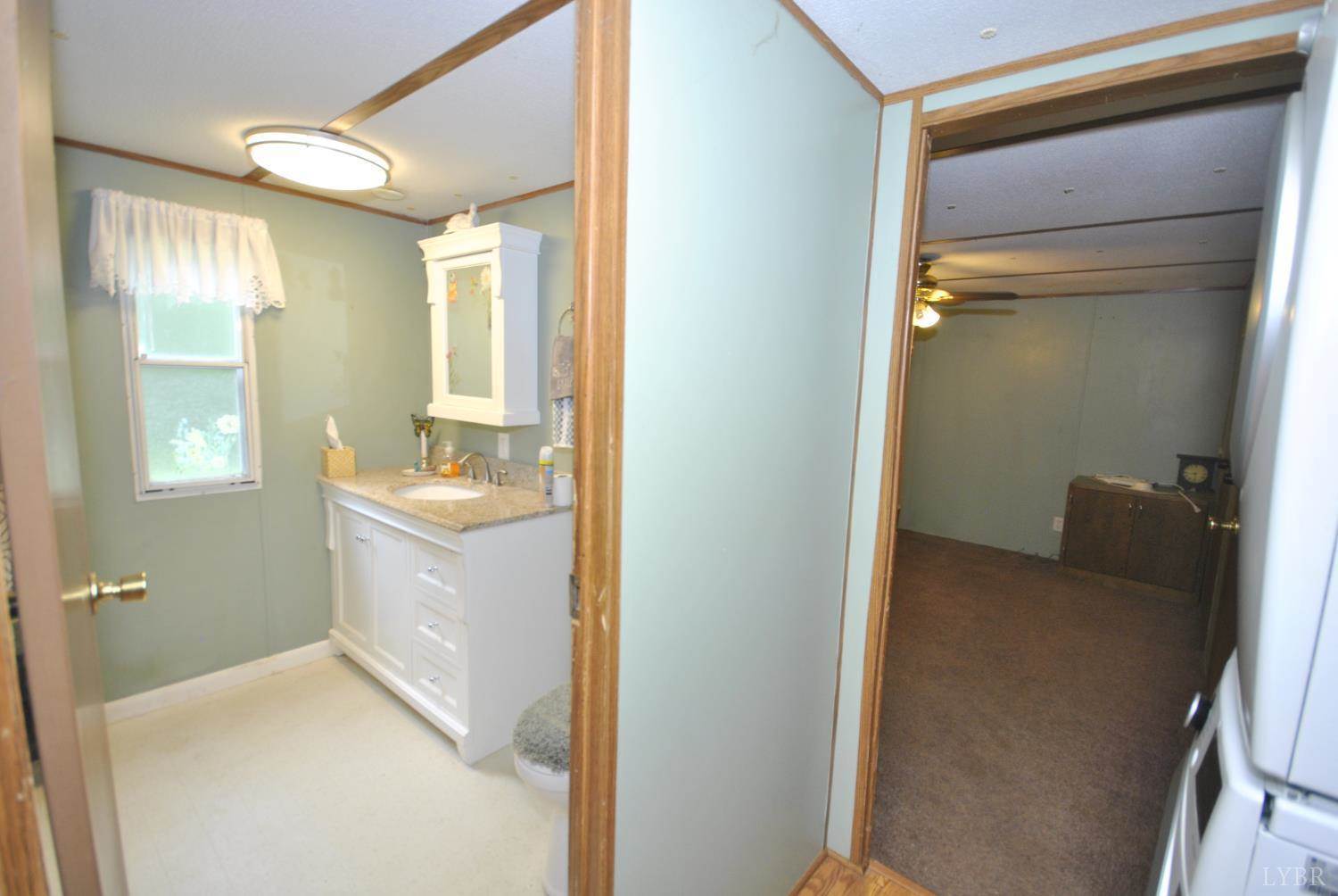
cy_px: 448
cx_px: 669
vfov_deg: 77.5
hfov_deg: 100.3
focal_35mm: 15
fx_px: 558
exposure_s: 1/30
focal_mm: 10
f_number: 4
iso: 280
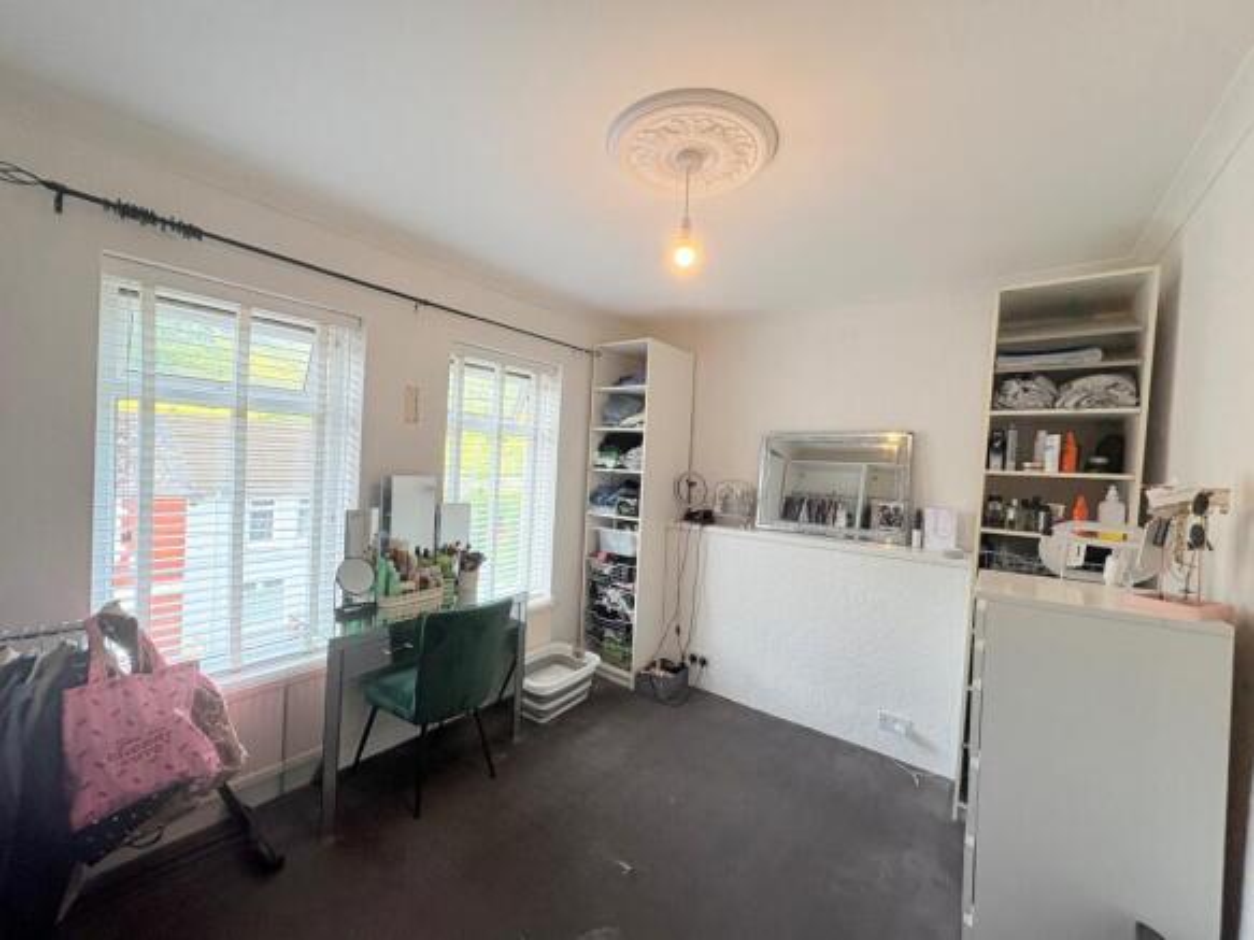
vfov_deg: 85.7
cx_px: 627
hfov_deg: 102.1
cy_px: 470
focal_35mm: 14
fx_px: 507
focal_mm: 2.22
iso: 80
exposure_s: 1/100
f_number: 2.2
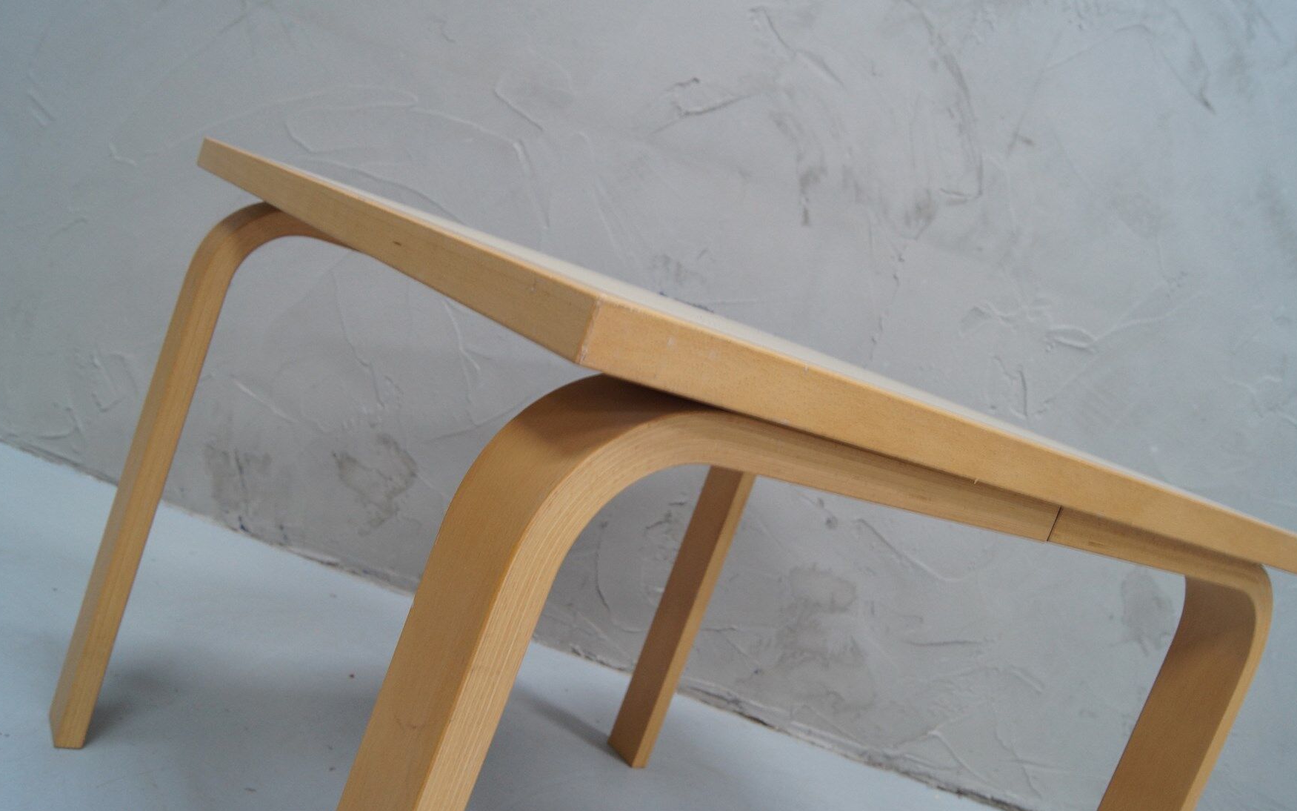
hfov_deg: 61.2
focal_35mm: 31
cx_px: 649
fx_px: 1096
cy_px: 391
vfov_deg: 40.6
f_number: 6.3
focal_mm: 20
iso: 400
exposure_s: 1/6
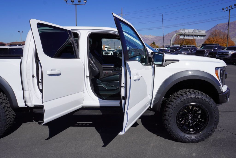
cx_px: 118
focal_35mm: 28
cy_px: 79
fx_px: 187
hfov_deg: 64.5
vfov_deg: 45.7
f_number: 10
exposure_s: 1/250
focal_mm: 19
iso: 100
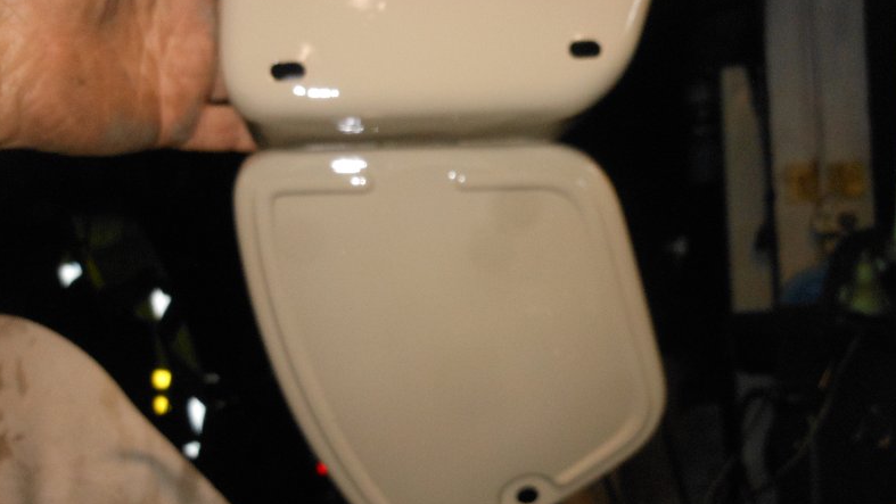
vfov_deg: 37.5
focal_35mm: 31
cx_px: 452
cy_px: 329
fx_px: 737
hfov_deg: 62.6
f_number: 10.4
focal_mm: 5
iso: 400
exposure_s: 1/25
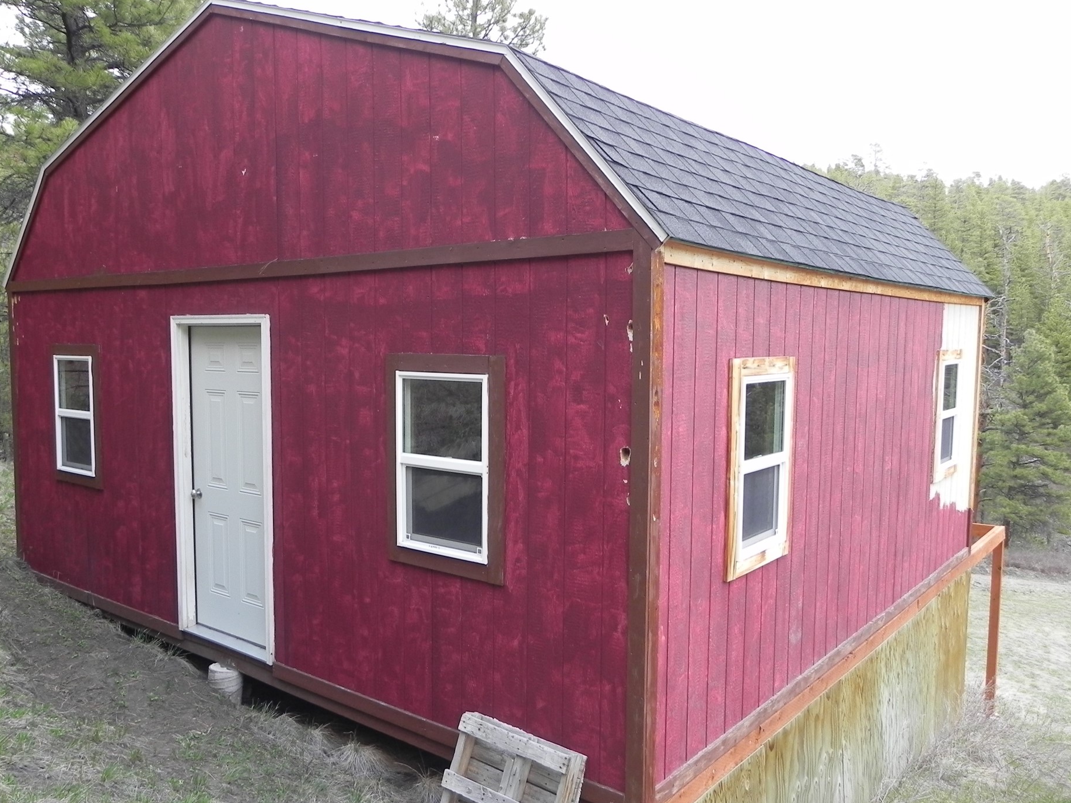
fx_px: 897
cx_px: 491
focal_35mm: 29
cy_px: 422
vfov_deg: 48.2
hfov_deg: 61.6
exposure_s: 1/53.5
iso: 160
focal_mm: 4.6
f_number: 2.8
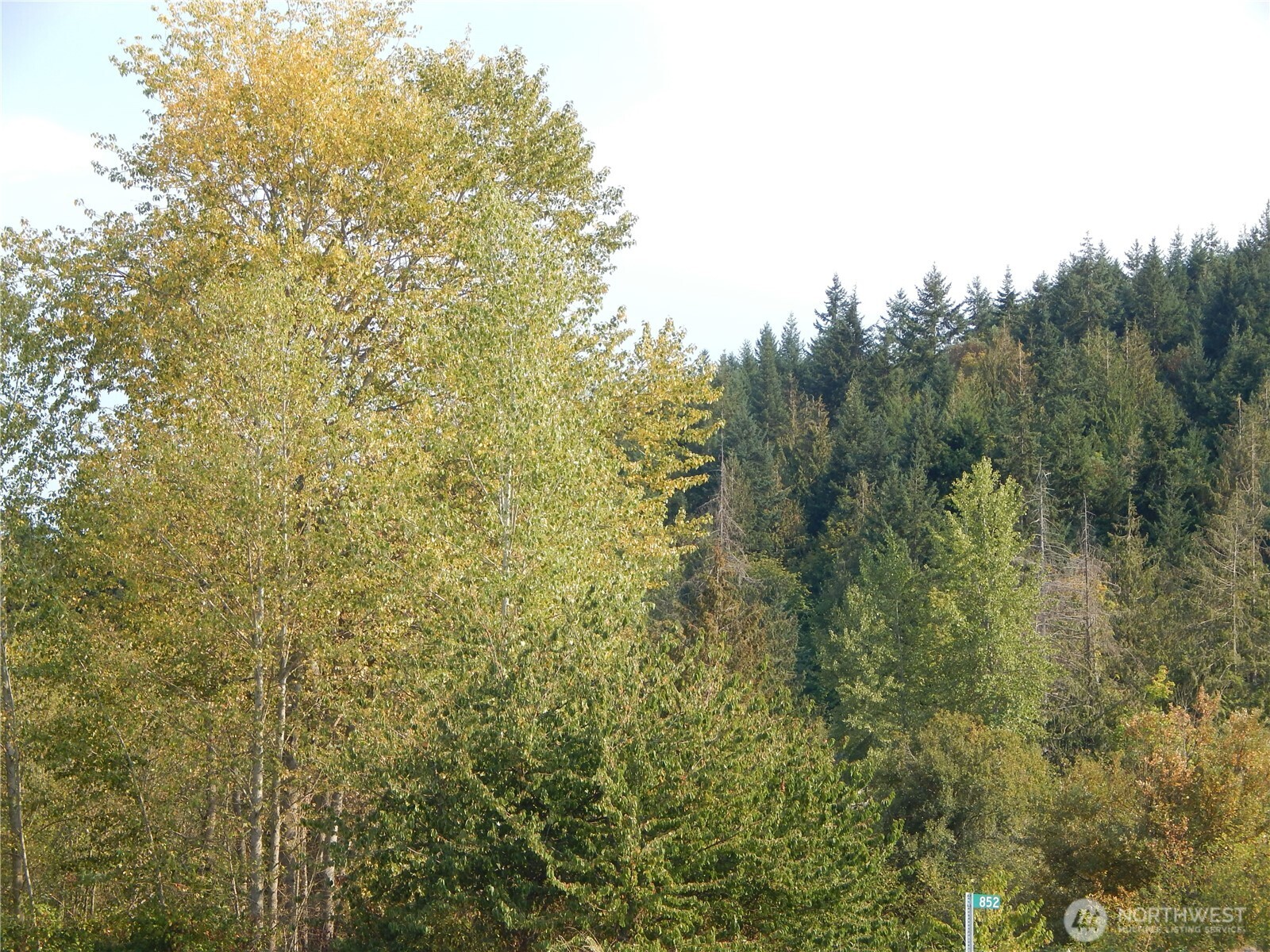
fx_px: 4182
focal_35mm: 114
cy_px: 476
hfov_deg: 17.3
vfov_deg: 13.0
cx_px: 635
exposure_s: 1/400
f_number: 4.6
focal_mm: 20.5
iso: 125
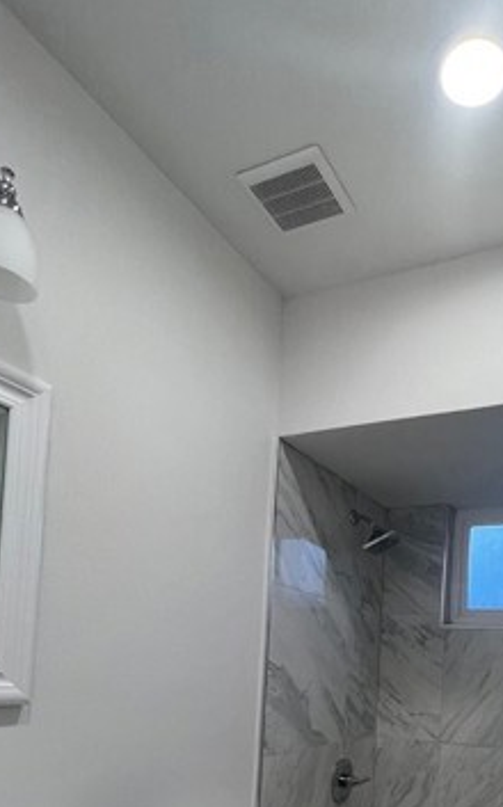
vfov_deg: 65.4
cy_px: 656
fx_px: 549
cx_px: 373
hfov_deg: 47.5
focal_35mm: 25
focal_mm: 1.57
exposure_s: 1/122
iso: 80
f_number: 1.8
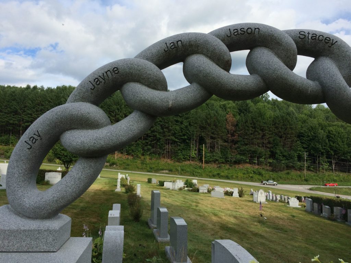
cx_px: 176
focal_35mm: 29
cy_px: 132
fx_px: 294
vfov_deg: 48.2
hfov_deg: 61.7
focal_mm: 4.15
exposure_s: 1/1368
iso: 32
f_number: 2.2
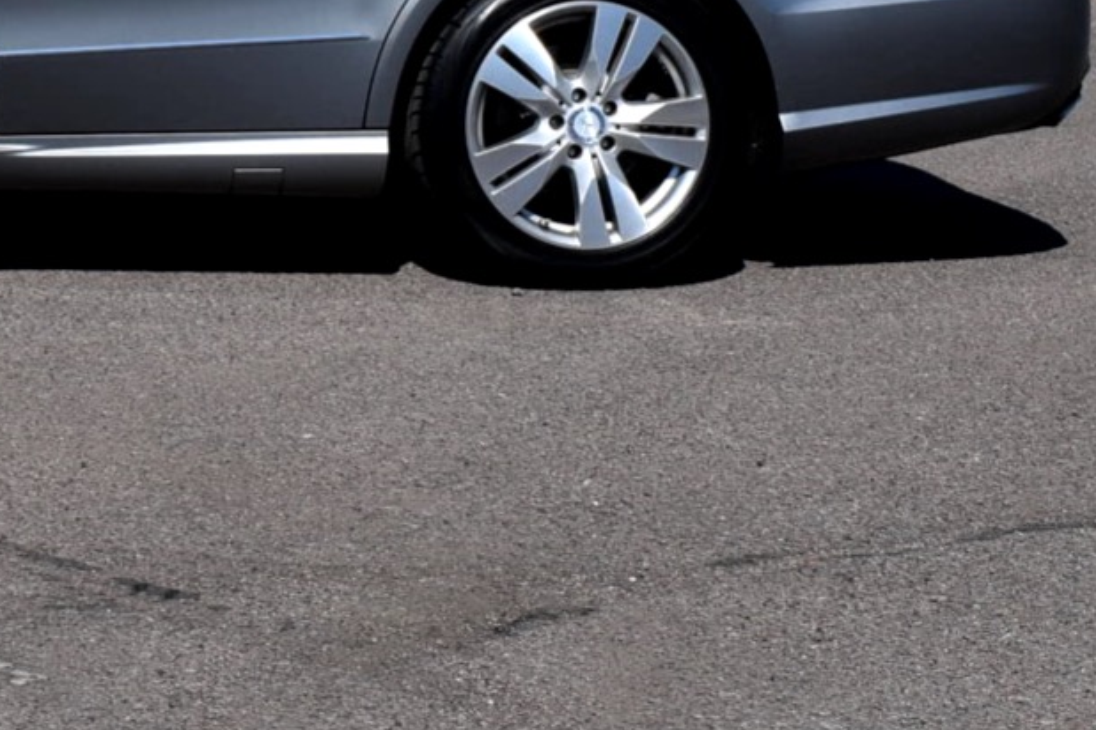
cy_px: -164
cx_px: -79
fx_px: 2900
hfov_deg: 20.5
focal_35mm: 95
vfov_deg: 13.9
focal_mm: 25
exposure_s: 1/400
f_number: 10
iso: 100
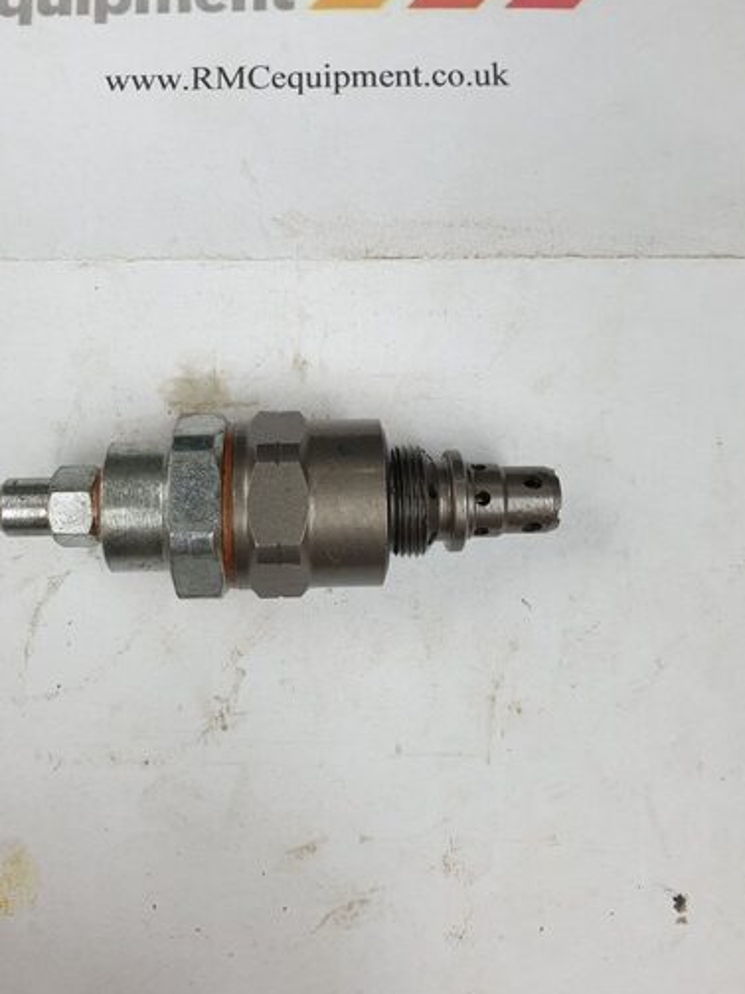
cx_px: 334
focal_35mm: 31
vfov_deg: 58.1
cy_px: 425
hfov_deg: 45.4
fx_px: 890
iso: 80
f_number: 2.4
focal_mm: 4.3
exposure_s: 1/100
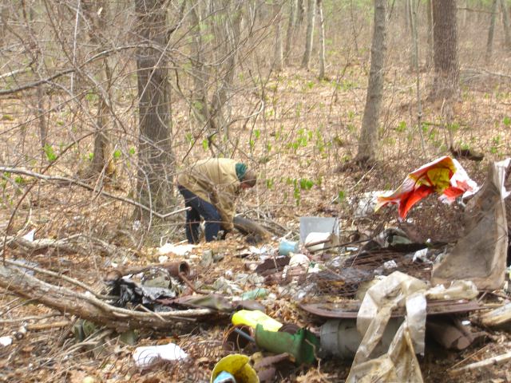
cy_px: 192
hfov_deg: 24.4
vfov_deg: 18.4
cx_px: 256
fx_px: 1181
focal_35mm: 80
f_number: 4.4
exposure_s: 1/80
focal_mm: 16.6
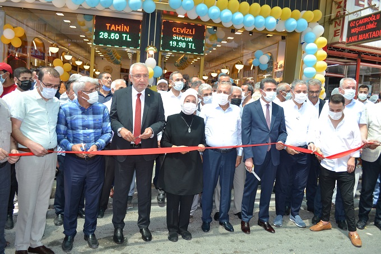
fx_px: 286
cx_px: 190
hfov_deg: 67.4
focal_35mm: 27
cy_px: 127
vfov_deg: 47.9
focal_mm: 18
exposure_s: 1/125
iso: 180
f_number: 4
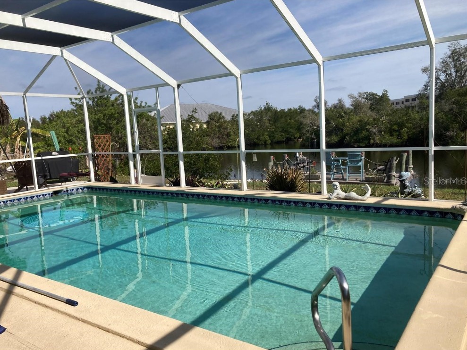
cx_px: 227
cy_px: 181
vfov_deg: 48.2
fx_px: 391
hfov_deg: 61.6
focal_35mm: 29
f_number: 1.8
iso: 20
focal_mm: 3.99
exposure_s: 1/1845
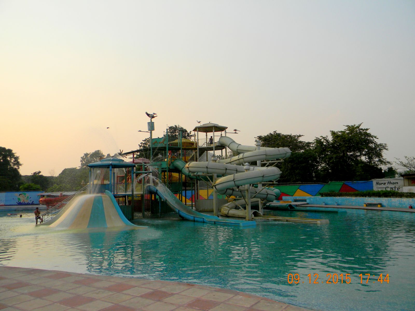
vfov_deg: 49.7
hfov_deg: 63.4
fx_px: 336
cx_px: 208
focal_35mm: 28
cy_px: 156
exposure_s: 1/354
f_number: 3.5
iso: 80
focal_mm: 5
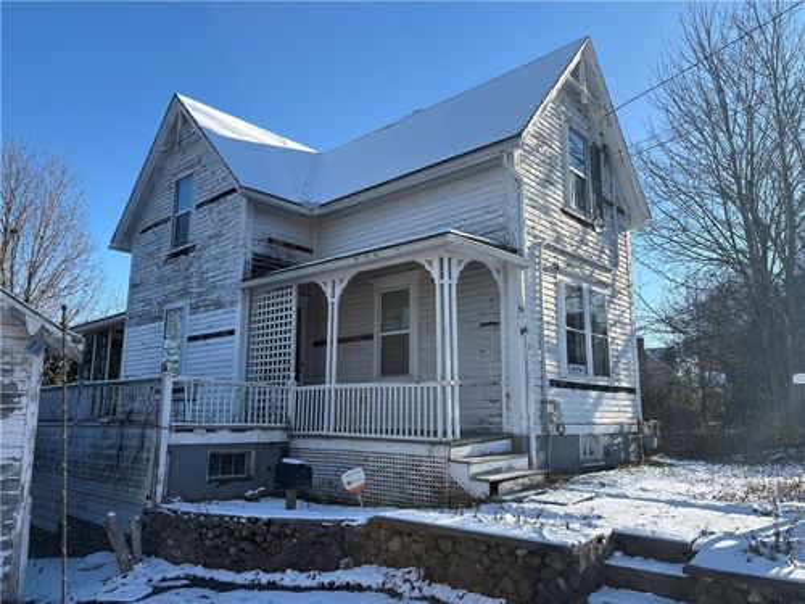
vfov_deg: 53.1
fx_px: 605
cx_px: 402
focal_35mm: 26
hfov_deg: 67.3
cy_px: 302
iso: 50
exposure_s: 1/2141
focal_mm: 5.96
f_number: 1.6
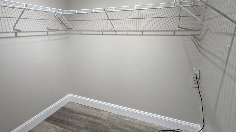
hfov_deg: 86.6
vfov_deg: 52.9
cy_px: 30
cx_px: 121
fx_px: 125
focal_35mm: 20
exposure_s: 1/24
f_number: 2.2
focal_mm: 1.83
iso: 89
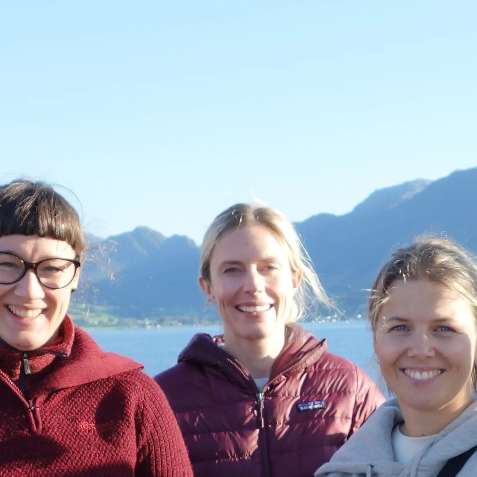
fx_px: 1185
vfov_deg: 22.8
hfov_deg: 22.5
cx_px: 372
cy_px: 252
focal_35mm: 76
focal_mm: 10.4
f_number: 4
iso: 125
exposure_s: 1/400
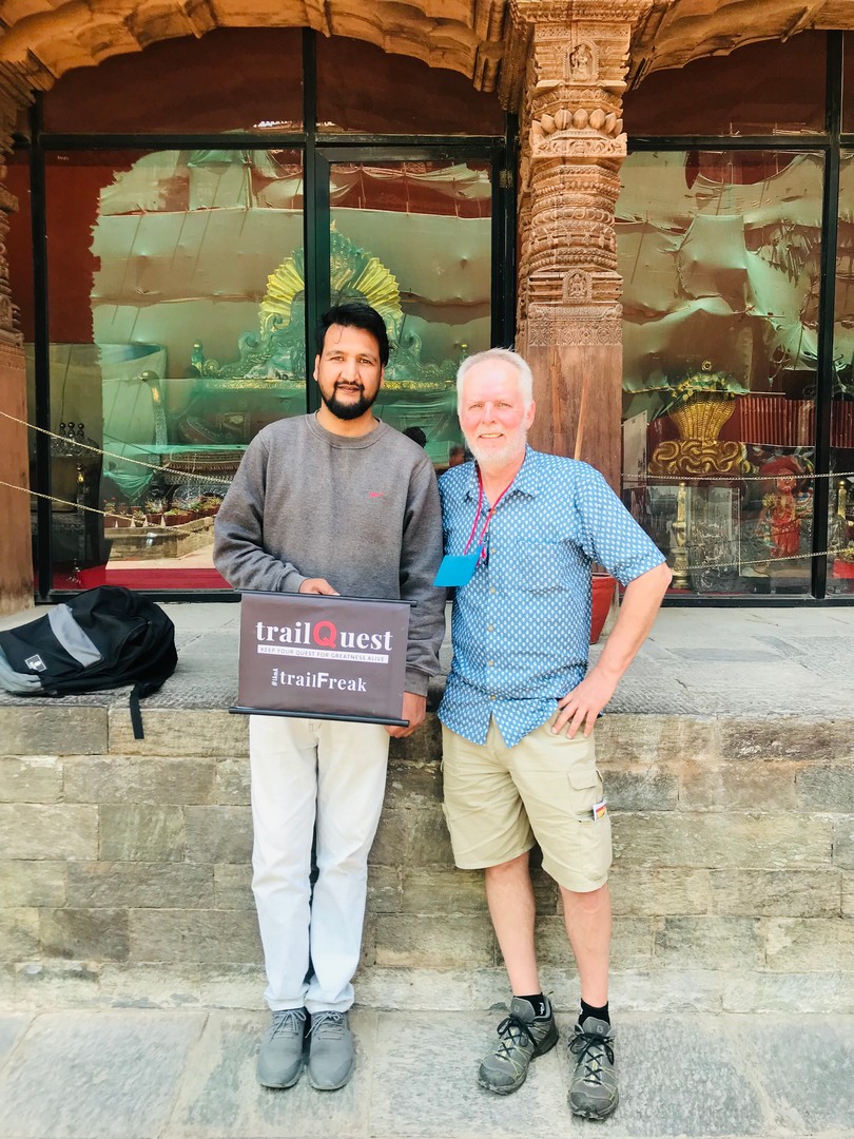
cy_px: 570
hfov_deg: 49.7
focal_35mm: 28
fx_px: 921
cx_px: 427
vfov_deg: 63.4
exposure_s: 1/213
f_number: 1.8
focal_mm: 3.99
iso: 20
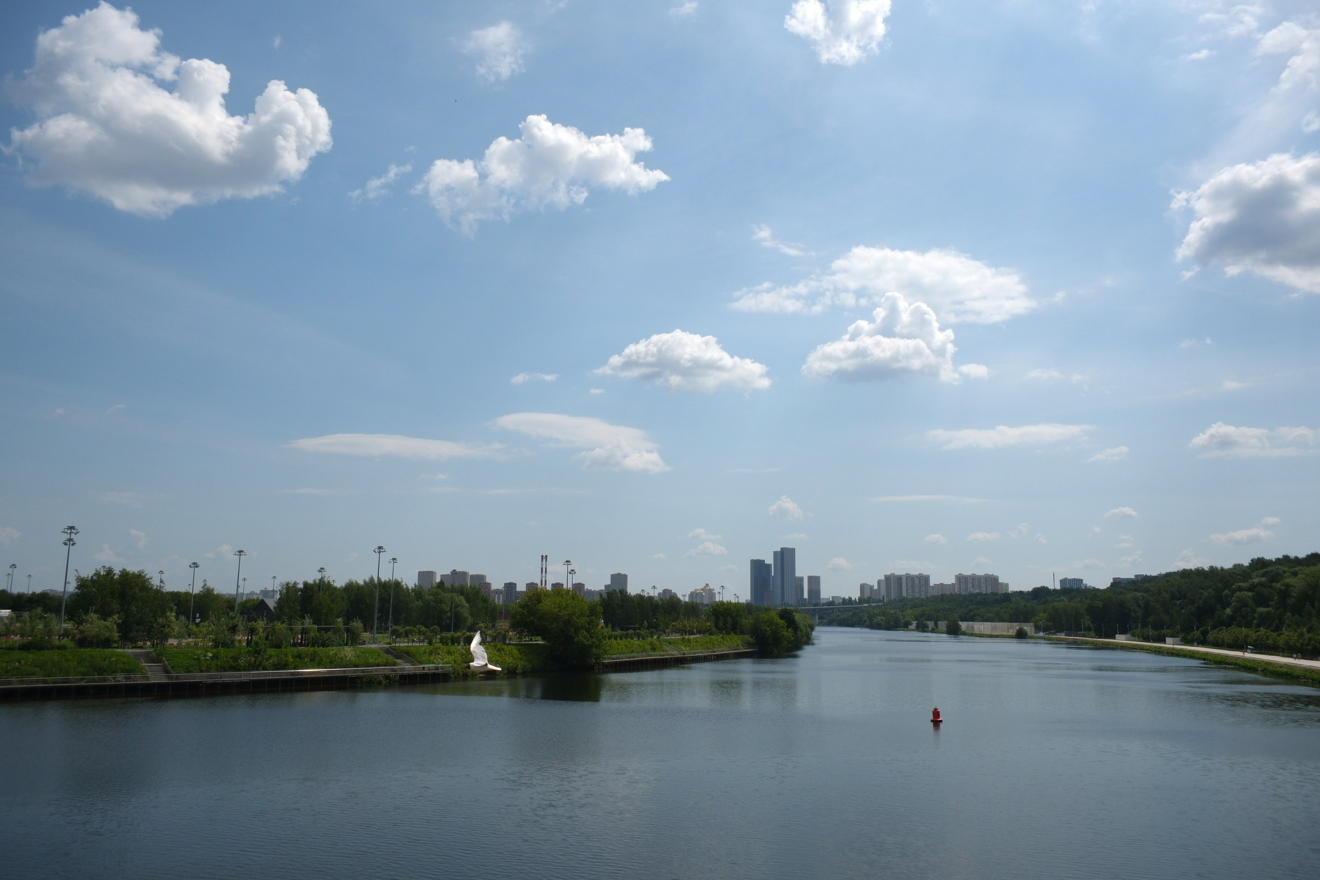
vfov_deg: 47.9
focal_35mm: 27
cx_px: 660
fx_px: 990
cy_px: 440
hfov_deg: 67.4
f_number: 10
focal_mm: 18
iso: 320
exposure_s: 1/1300
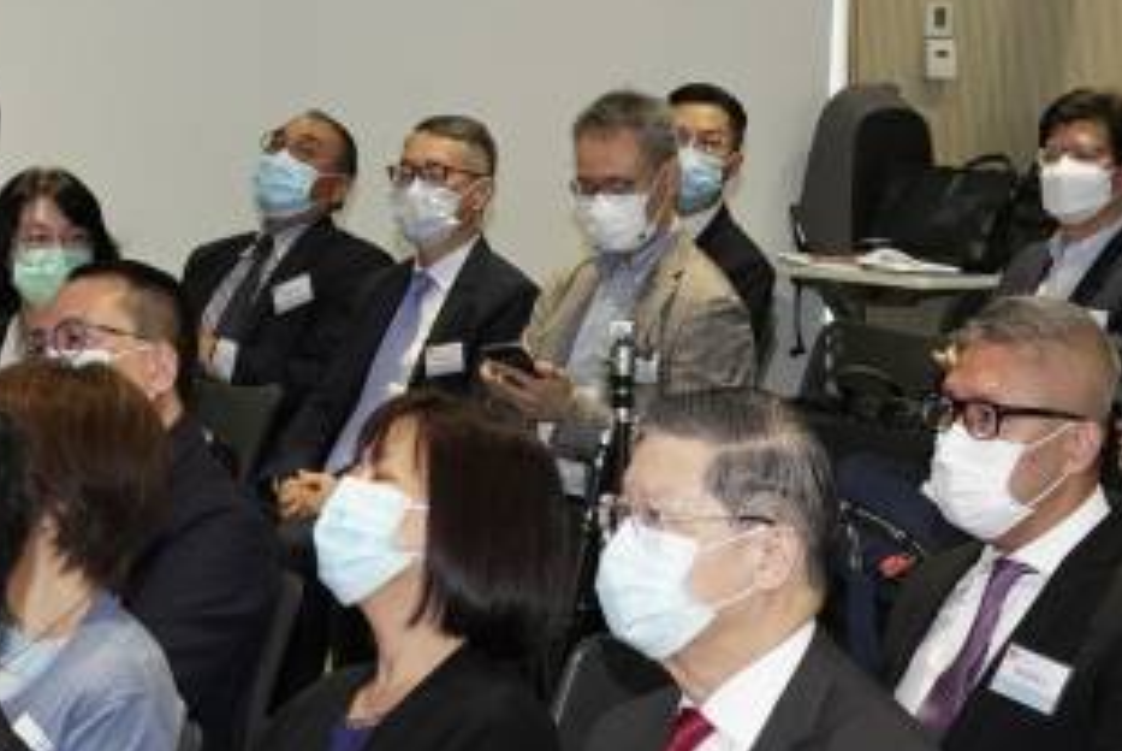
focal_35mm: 212
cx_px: 952
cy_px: 827
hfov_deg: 9.7
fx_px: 6613
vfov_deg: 6.5
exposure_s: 1/60
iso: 1250
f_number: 5
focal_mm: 33
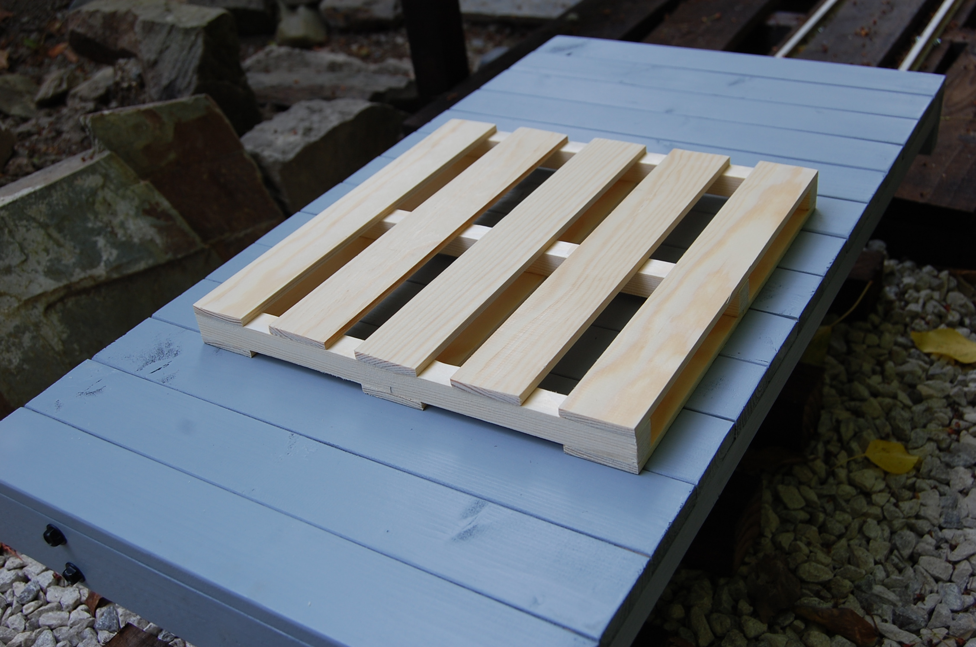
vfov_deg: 34.1
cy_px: 324
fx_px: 1056
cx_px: 488
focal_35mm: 39
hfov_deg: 49.6
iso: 200
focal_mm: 26
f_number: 7.1
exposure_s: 1/200
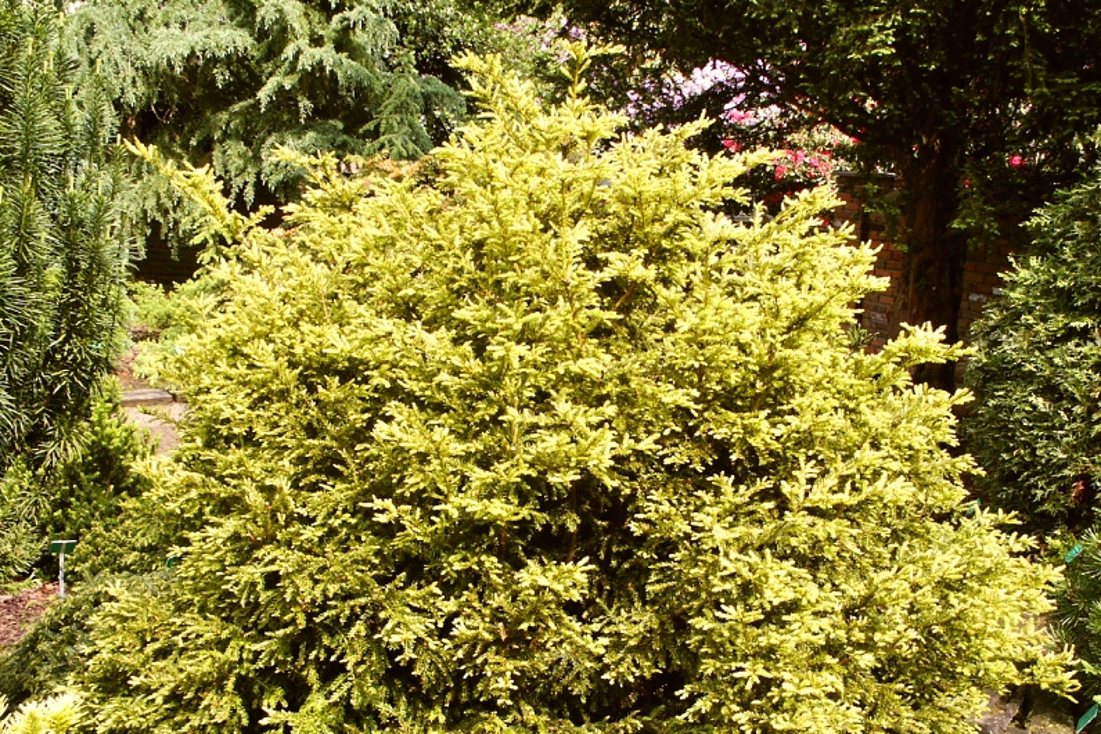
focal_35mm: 45
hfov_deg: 43.6
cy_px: 374
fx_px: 1376
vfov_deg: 29.9
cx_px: 548
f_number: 8
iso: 64
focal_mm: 8.96
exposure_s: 1/45
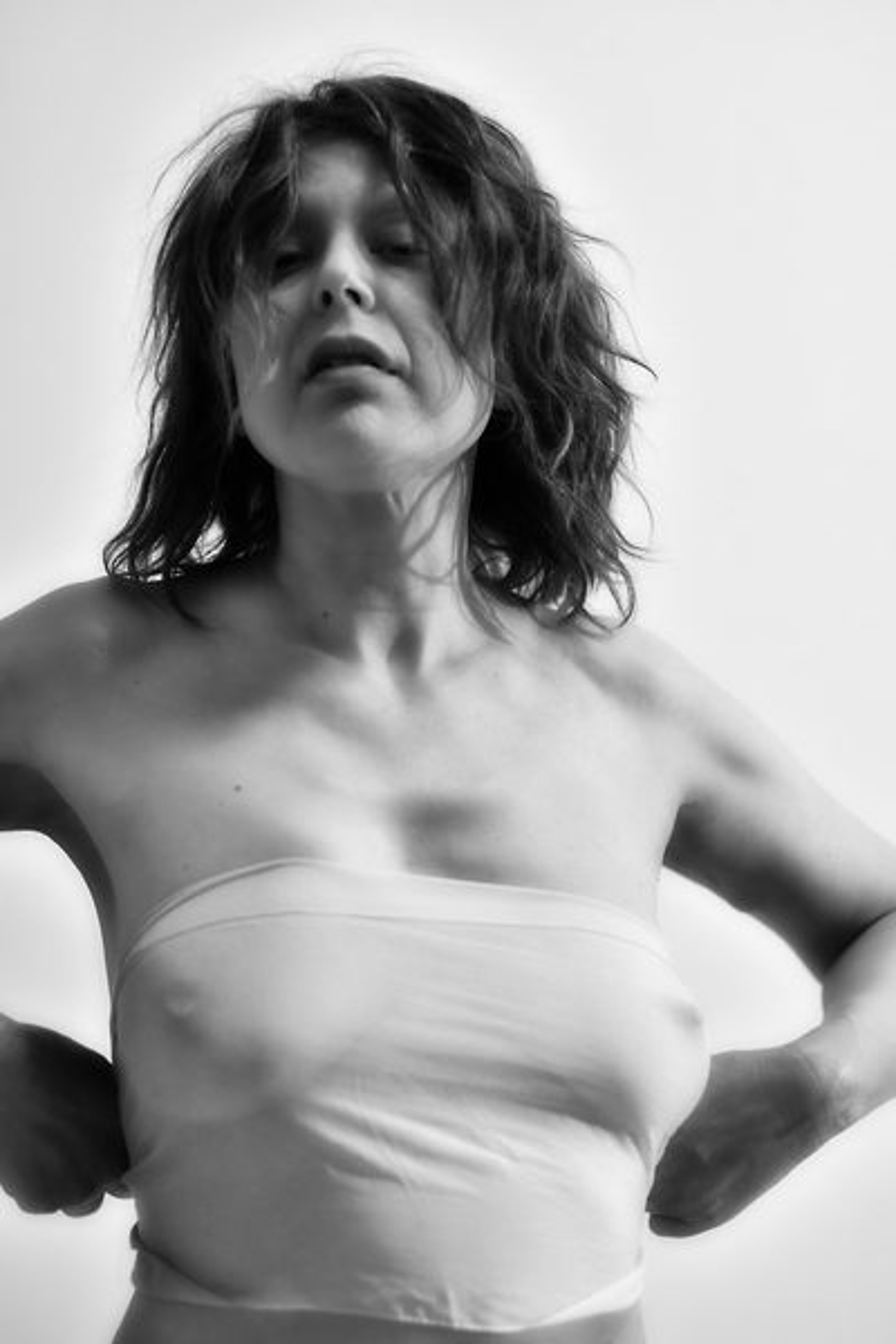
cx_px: 448
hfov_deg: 18.2
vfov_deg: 27.0
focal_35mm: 75
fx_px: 2800
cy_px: 672
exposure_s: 1/160
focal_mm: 50
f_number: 2.2
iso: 1600
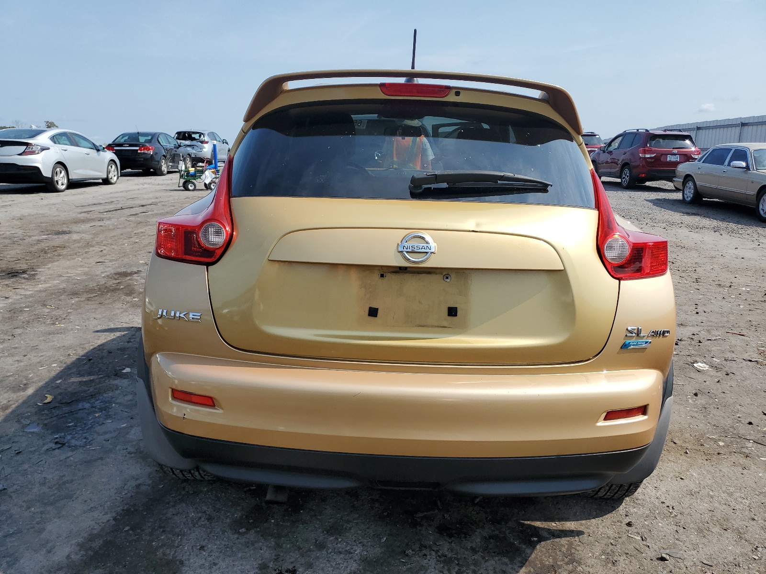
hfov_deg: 67.3
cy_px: 287
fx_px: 575
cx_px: 383
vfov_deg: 53.1
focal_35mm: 26
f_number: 1.5
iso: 50
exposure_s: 1/3333
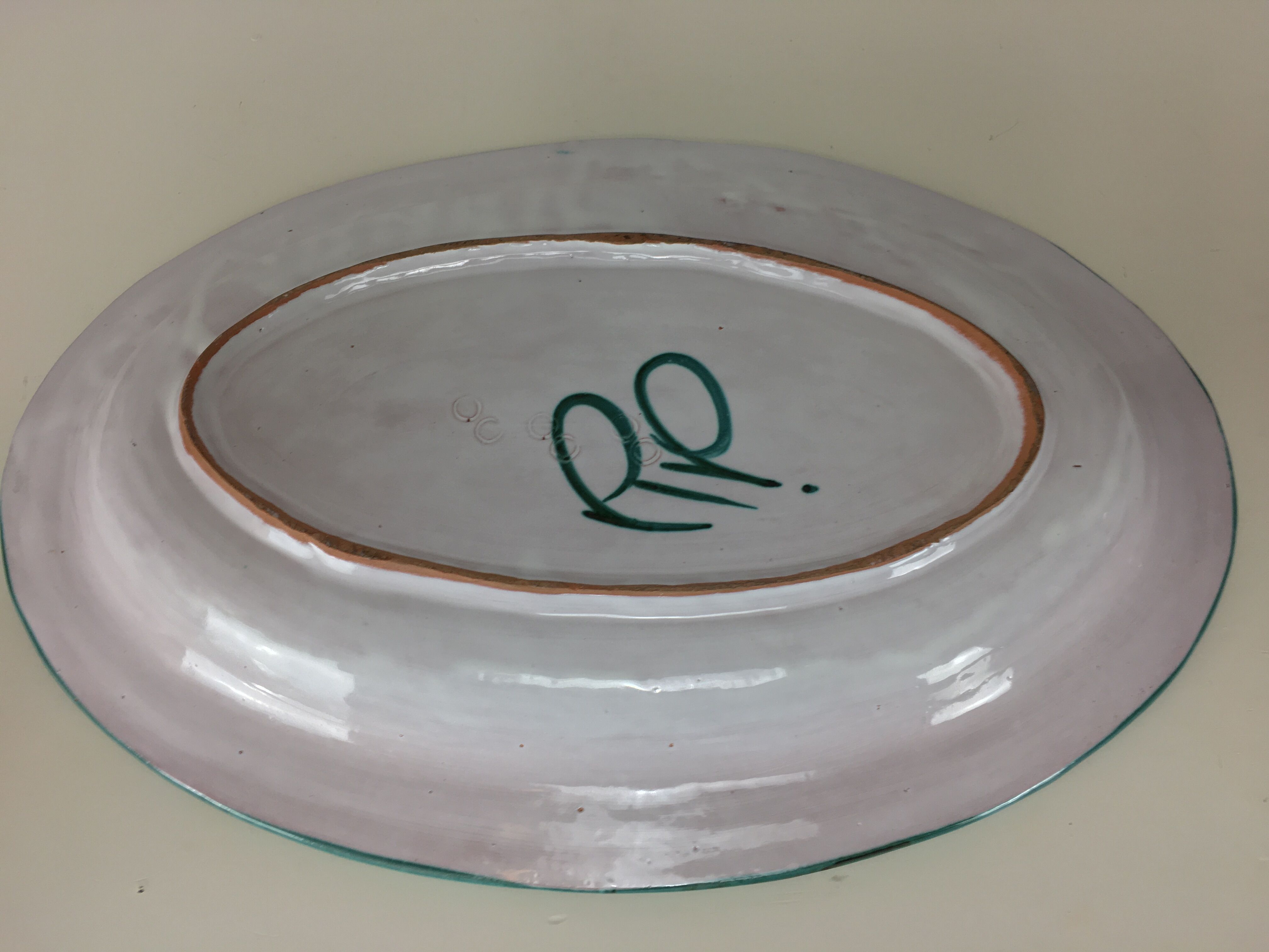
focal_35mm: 29
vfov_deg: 48.2
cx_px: 634
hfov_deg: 61.7
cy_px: 476
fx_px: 1063
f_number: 2.2
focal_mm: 4.15
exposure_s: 1/50
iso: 32
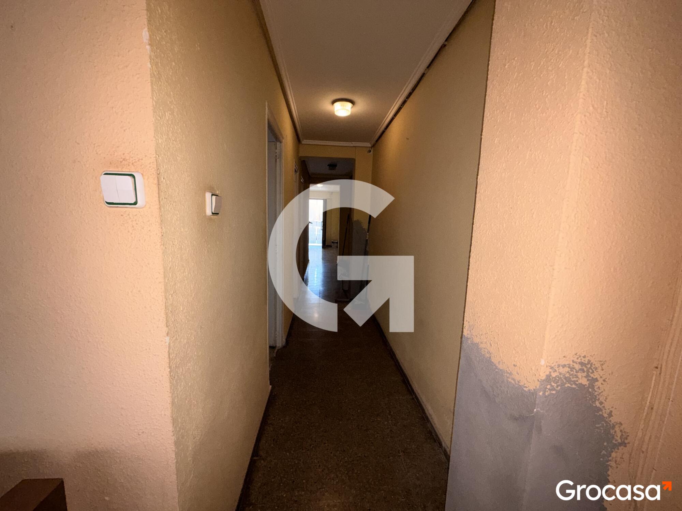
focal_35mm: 14
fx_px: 276
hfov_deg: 102.1
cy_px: 256
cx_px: 341
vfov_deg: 85.7
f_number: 2.2
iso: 100
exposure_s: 1/50
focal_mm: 2.22
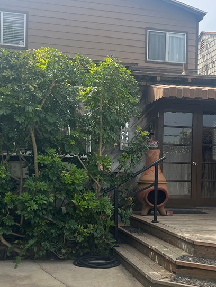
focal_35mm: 49
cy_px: 166
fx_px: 407
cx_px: 122
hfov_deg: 29.7
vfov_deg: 38.8
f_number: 1.5
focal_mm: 5.7
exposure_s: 1/1395
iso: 50
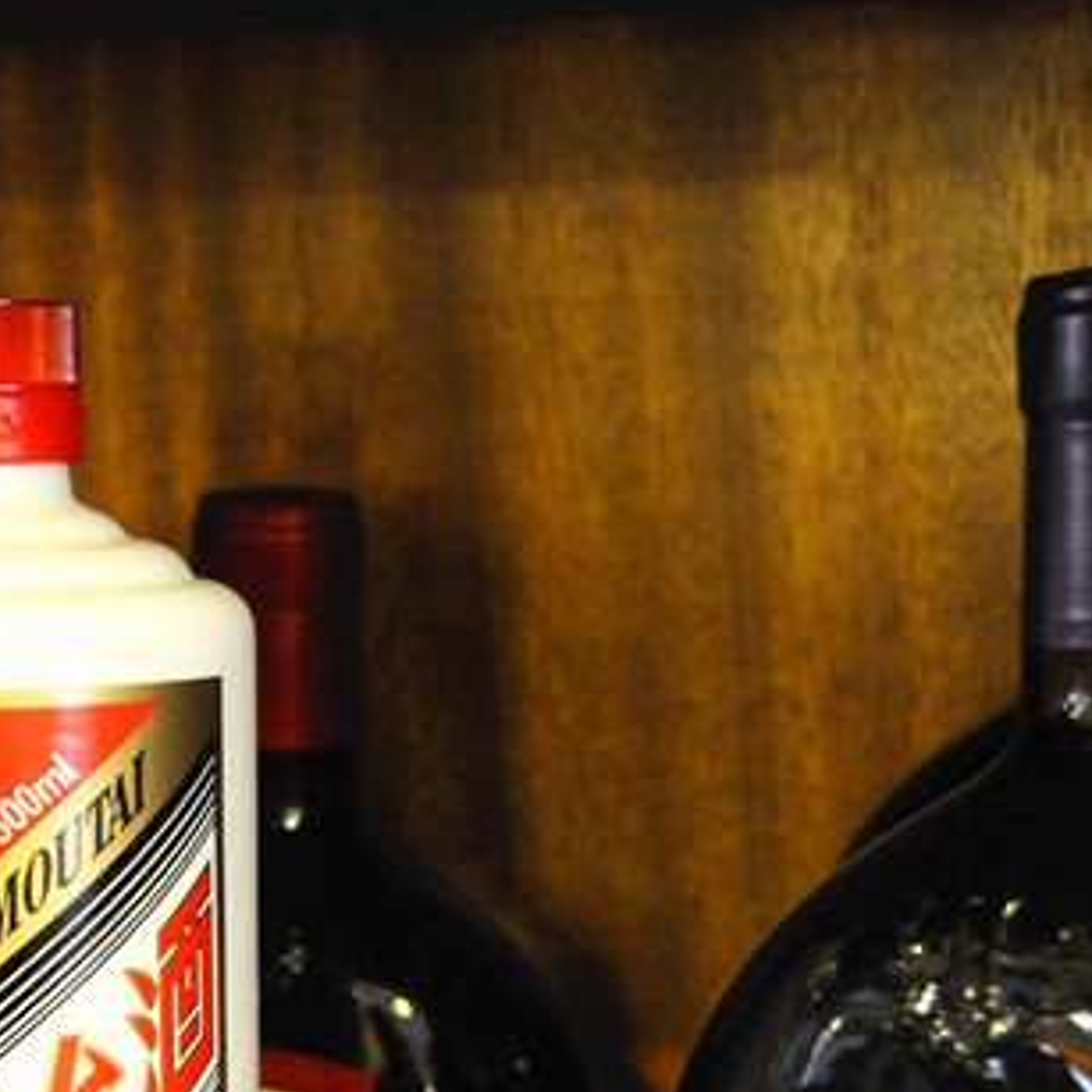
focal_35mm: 116
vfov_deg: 14.9
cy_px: 898
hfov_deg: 14.9
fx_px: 4144
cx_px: 153
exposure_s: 1/10
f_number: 4.2
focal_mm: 35
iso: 3200
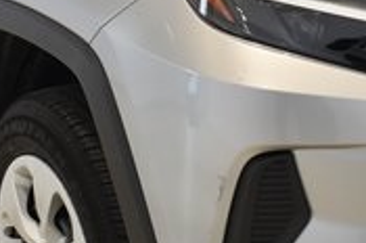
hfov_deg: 18.5
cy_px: 45
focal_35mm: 110
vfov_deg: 12.3
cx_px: 268
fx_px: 1116
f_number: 3.5
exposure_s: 1/40
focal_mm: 20
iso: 100
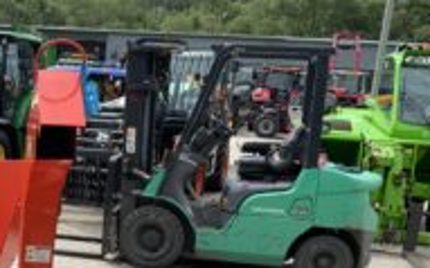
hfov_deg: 33.6
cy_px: 286
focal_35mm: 58
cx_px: 56
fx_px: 679
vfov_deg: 21.3
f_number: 1.8
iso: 16
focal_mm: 3
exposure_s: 1/929
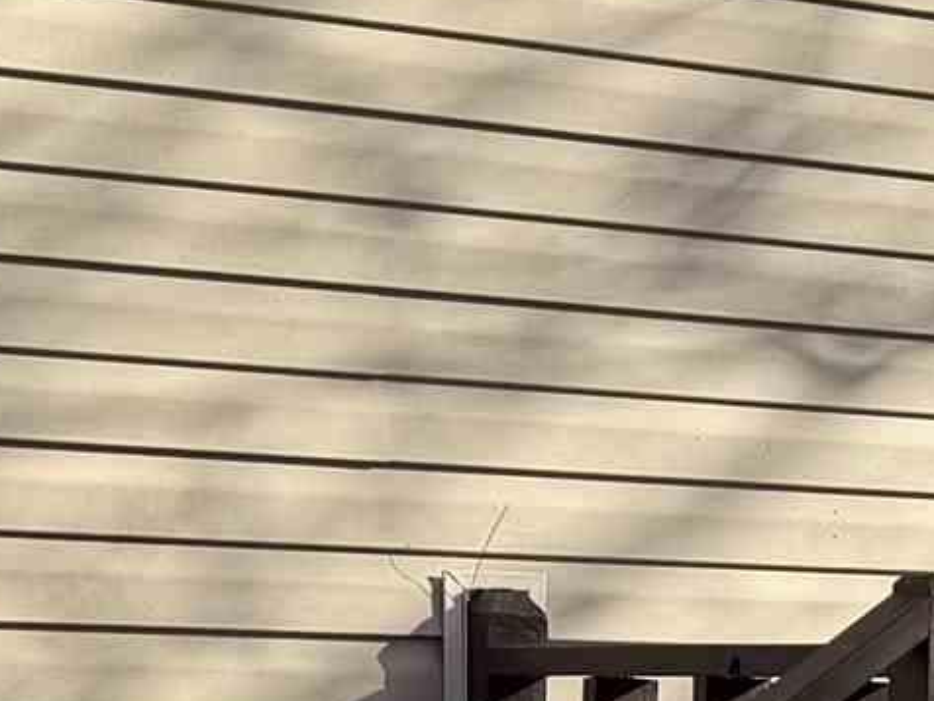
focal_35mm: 155
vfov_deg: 9.3
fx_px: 4182
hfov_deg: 12.1
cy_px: 1009
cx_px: 1478
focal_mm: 6.76
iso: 80
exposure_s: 1/2801
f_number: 1.78
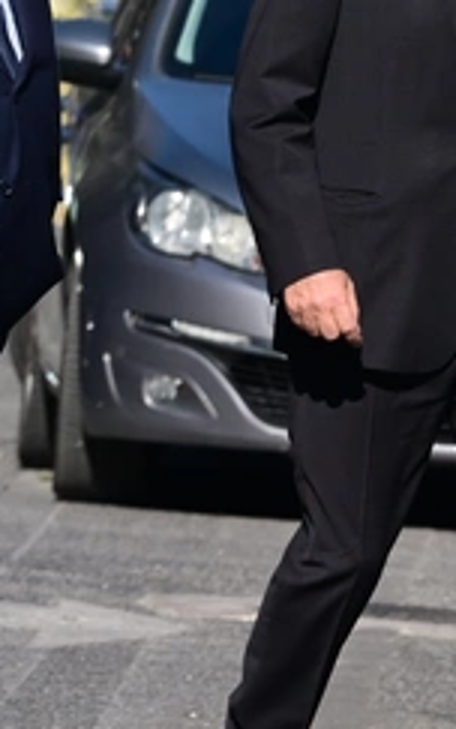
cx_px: 354
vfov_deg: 3.8
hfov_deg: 2.4
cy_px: 266
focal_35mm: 546
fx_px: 10850
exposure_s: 1/1250
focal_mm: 200
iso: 500
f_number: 9
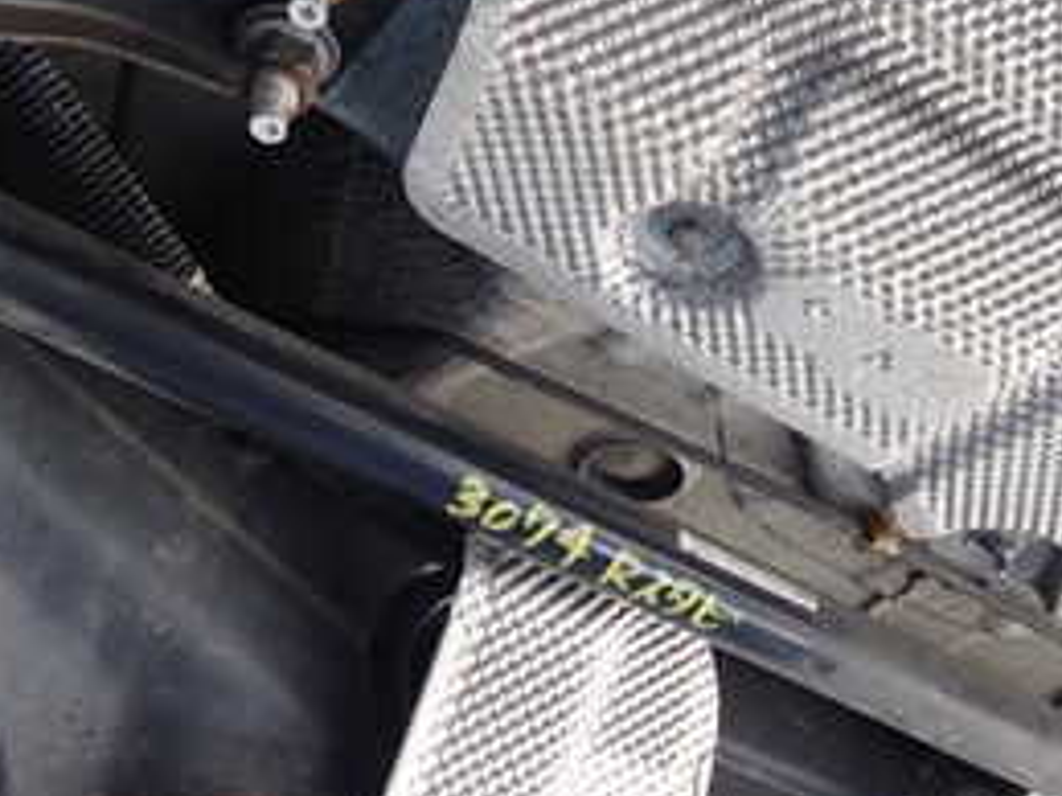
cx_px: 525
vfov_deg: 24.8
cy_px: 632
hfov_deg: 33.2
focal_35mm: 58
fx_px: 1779
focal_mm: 4.5
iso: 125
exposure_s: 1/60
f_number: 2
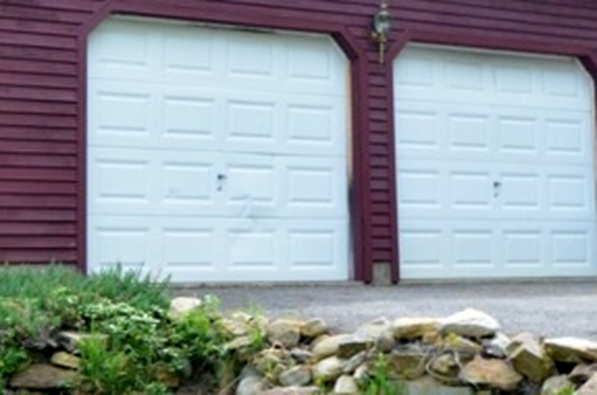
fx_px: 1522
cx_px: 123
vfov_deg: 14.5
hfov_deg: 21.9
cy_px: -21
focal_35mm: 92
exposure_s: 1/400
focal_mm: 22
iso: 1600
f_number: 10
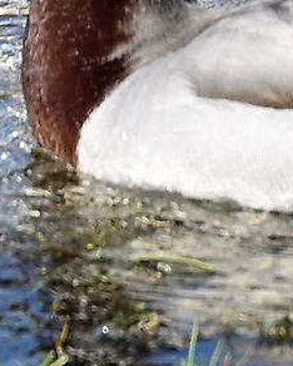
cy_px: -318
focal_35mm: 2313
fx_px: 25046
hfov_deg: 0.7
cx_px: 4
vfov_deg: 0.8
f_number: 6.3
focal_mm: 200
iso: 200
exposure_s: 1/640
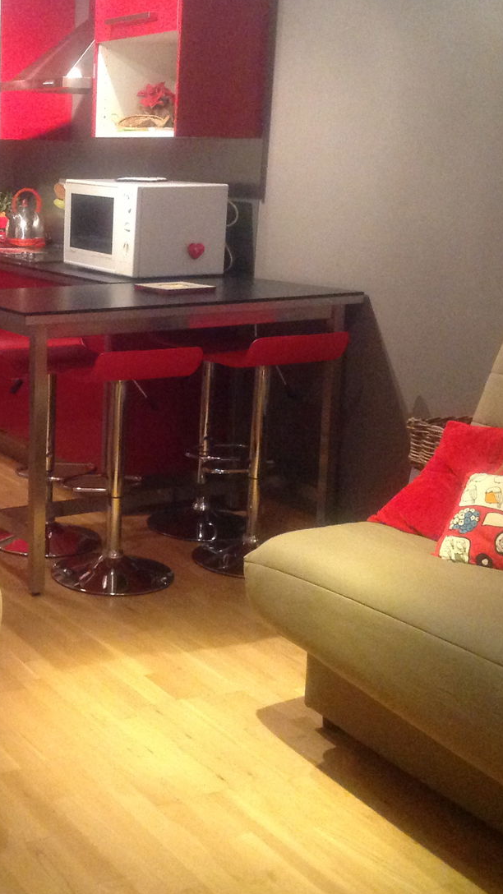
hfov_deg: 20.8
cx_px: 19
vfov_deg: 37.2
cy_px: 420
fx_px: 1328
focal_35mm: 56
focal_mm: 4.28
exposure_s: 1/17
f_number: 2.4
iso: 500
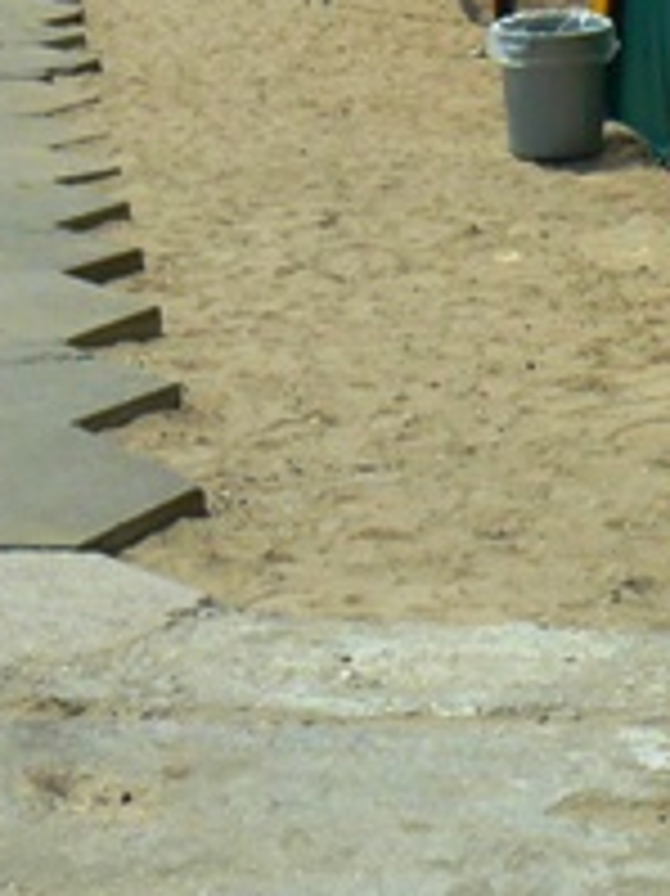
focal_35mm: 116
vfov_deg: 16.6
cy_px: -32
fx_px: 2997
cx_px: 292
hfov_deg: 12.8
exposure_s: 1/500
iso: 100
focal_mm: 6
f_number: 8
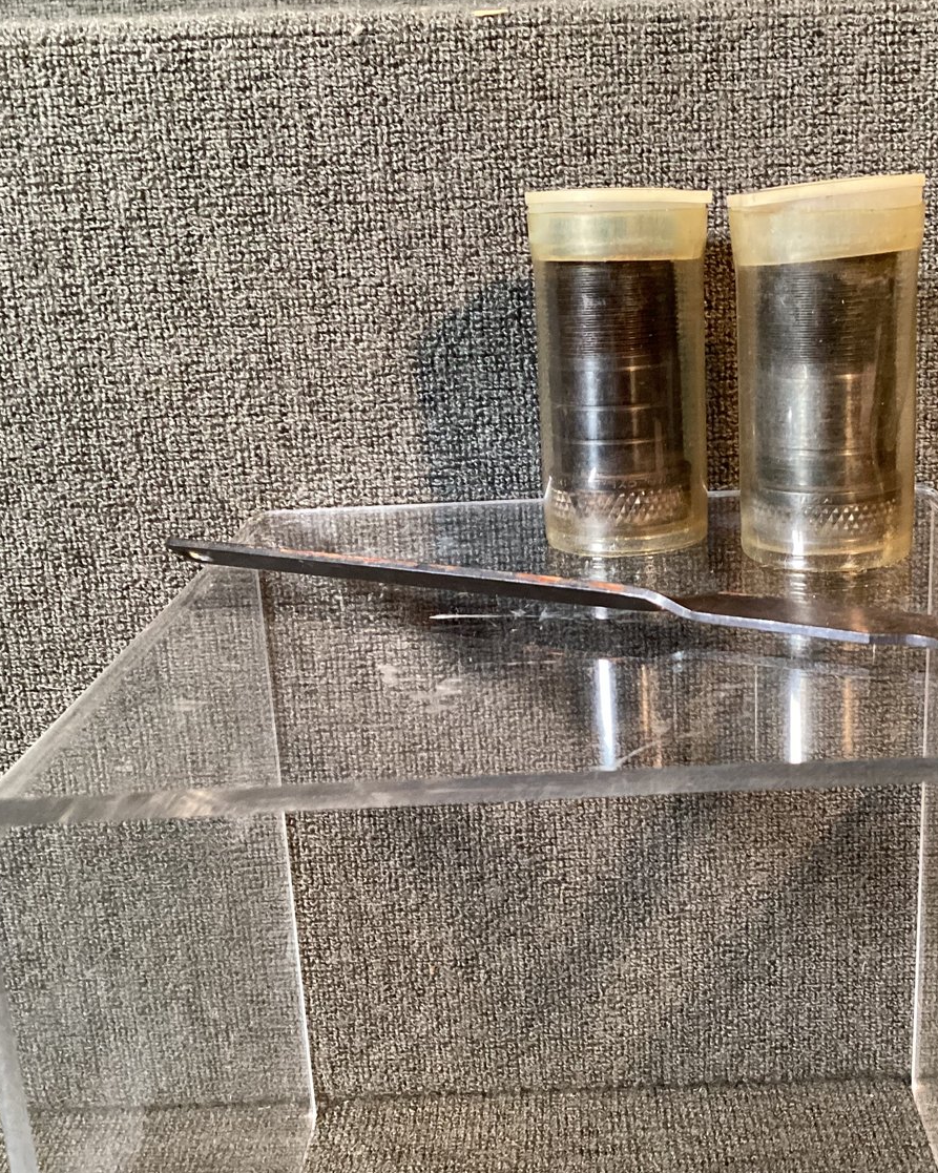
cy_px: 581
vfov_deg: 44.8
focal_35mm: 41
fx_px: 1423
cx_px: 620
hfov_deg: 36.1
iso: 400
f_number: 2.4
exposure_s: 1/30
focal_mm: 3.3
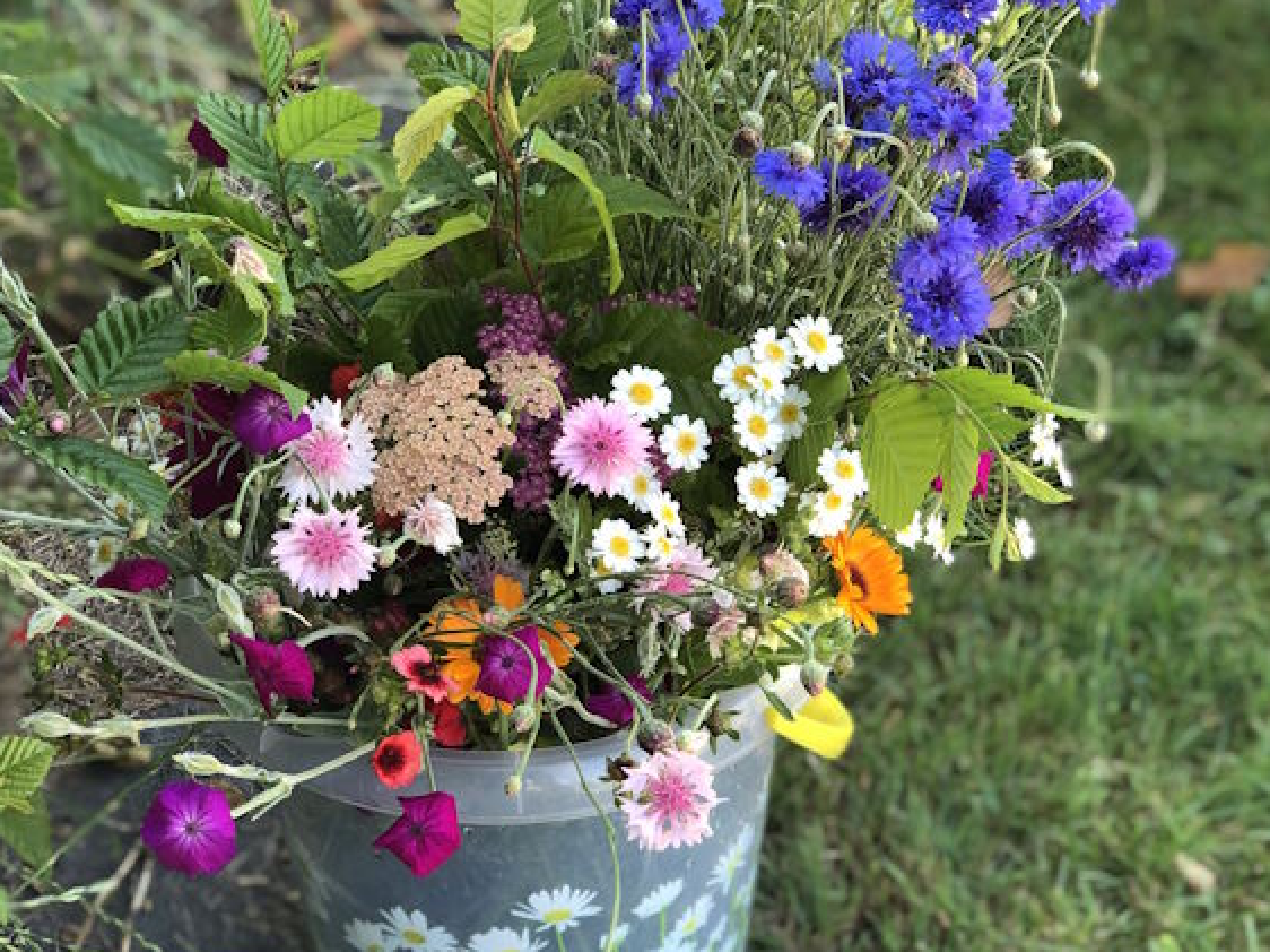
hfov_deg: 27.8
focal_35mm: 70
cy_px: 380
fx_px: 2567
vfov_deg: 21.0
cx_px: 636
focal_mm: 6
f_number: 2.4
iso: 25
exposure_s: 1/60
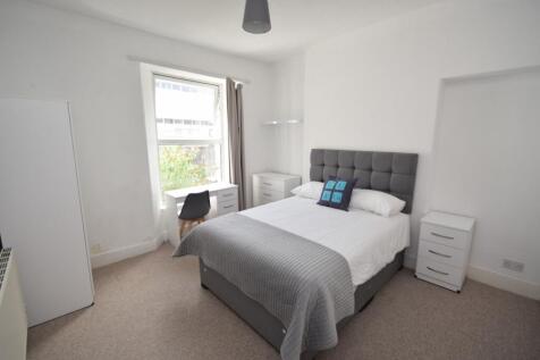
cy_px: 180
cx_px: 270
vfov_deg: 77.3
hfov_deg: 100.4
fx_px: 225
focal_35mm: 15
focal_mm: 10
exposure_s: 1/125
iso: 250
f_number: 5.6
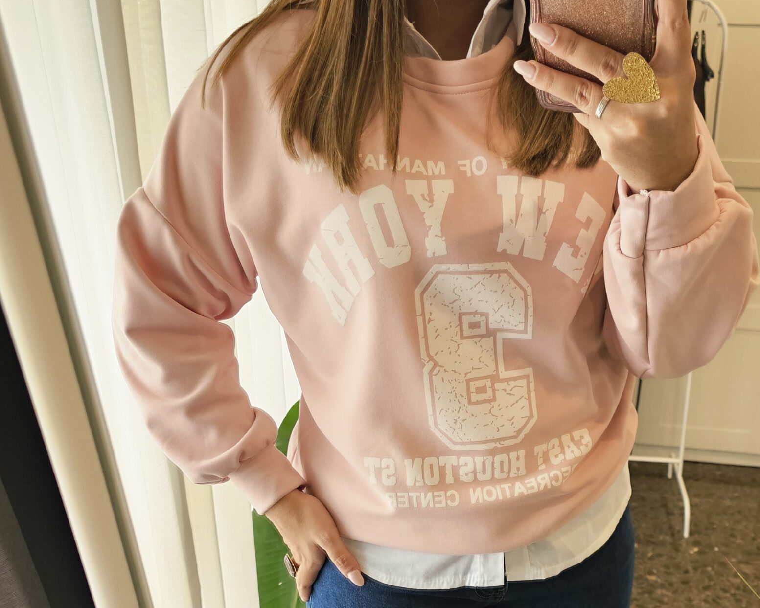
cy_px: 482
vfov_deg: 38.7
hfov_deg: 48.8
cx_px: 446
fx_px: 832
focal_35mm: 37
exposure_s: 1/180
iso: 200
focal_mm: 6.3
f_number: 1.7
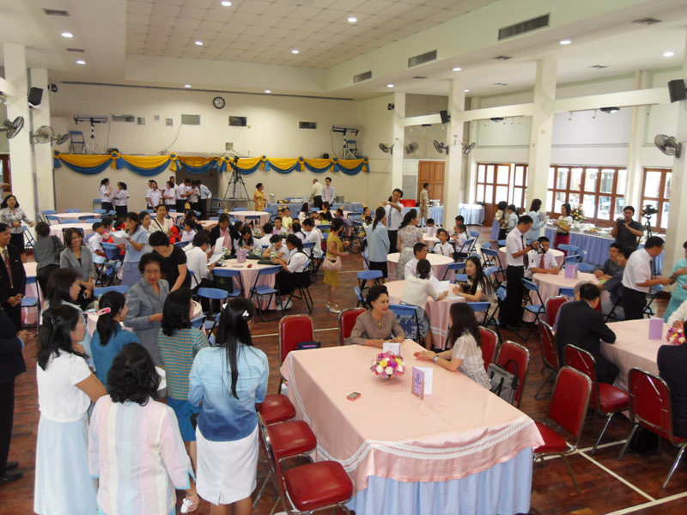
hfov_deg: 63.4
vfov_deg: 49.7
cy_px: 258
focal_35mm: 28
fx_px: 556
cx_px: 344
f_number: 2.8
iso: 200
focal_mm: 6
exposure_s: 1/45
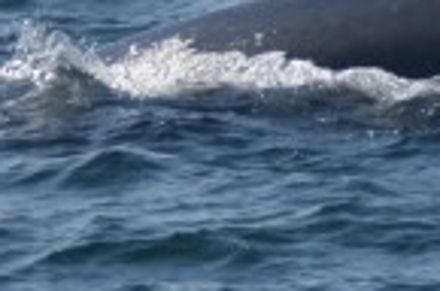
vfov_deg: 2.2
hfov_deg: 3.3
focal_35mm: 616
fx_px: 7509
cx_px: 1259
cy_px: 12
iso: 200
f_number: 4
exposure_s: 1/4000
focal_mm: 55
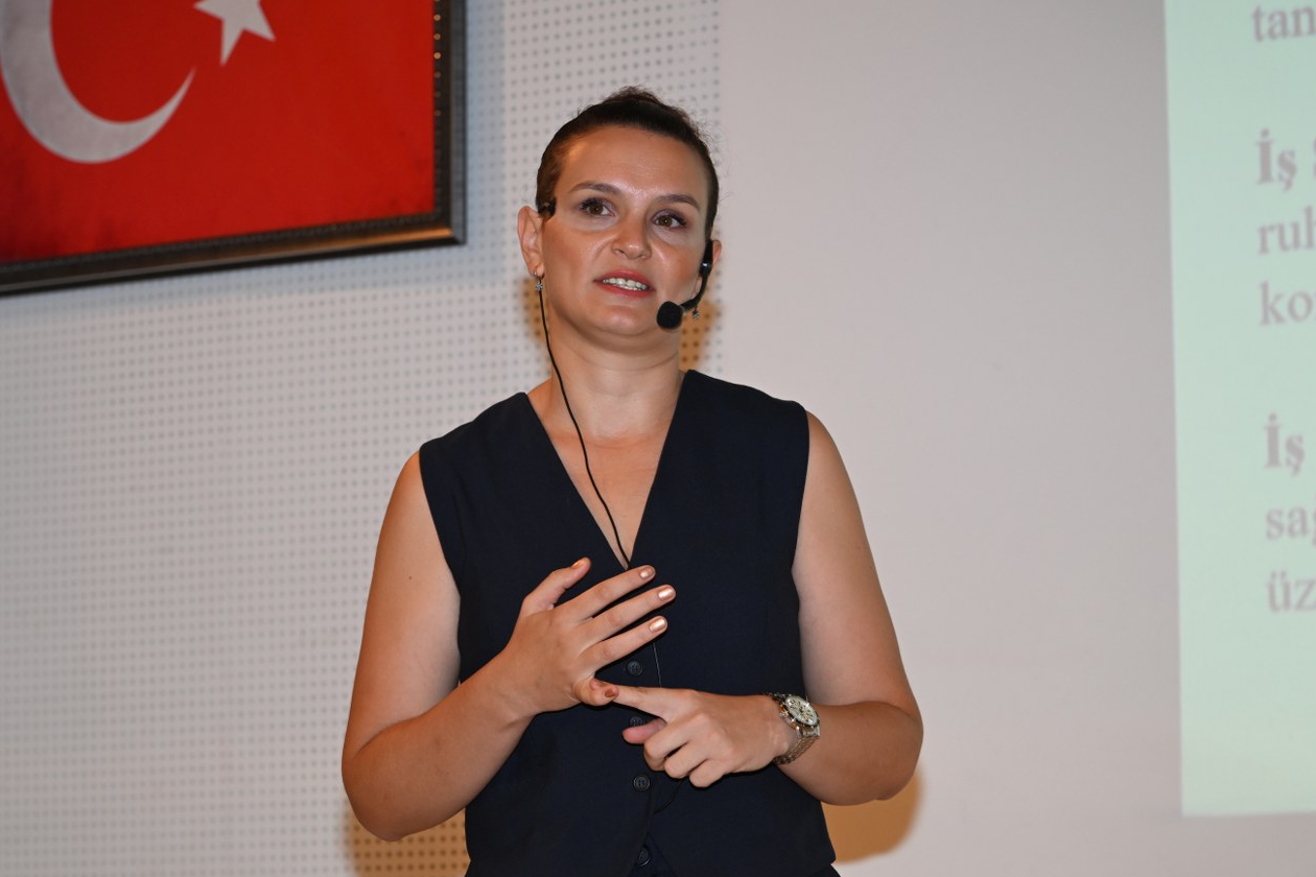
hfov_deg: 16.1
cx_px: 620
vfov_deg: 10.8
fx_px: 4642
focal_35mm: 127
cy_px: 422
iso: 640
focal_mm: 100
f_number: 6.3
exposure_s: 1/60
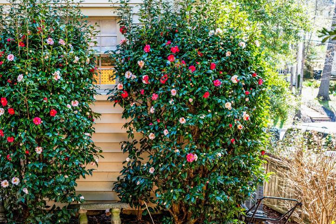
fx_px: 588
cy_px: 102
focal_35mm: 63
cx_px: 50
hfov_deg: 30.8
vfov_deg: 21.5
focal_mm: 30
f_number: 4
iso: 200
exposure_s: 1/100
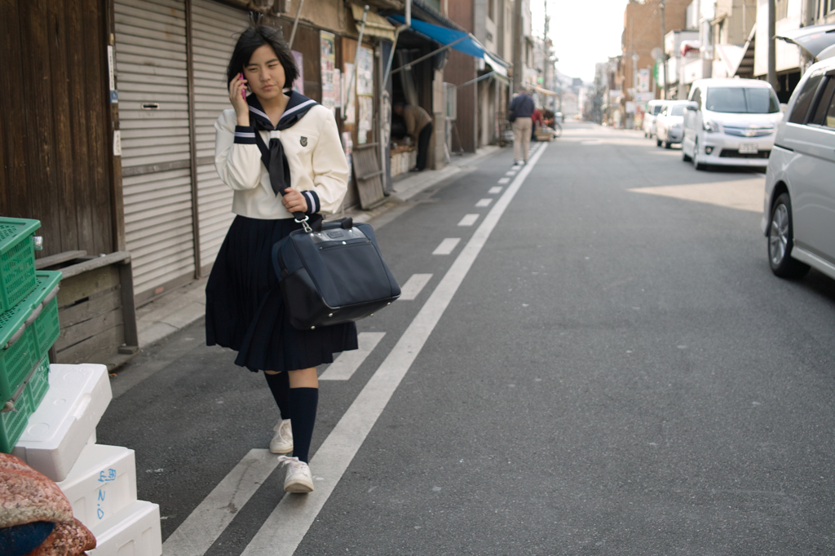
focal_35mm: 41
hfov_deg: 47.4
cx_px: 418
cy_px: 278
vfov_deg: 32.6
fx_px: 951
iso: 100
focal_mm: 24.2
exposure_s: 1/250
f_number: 2.8
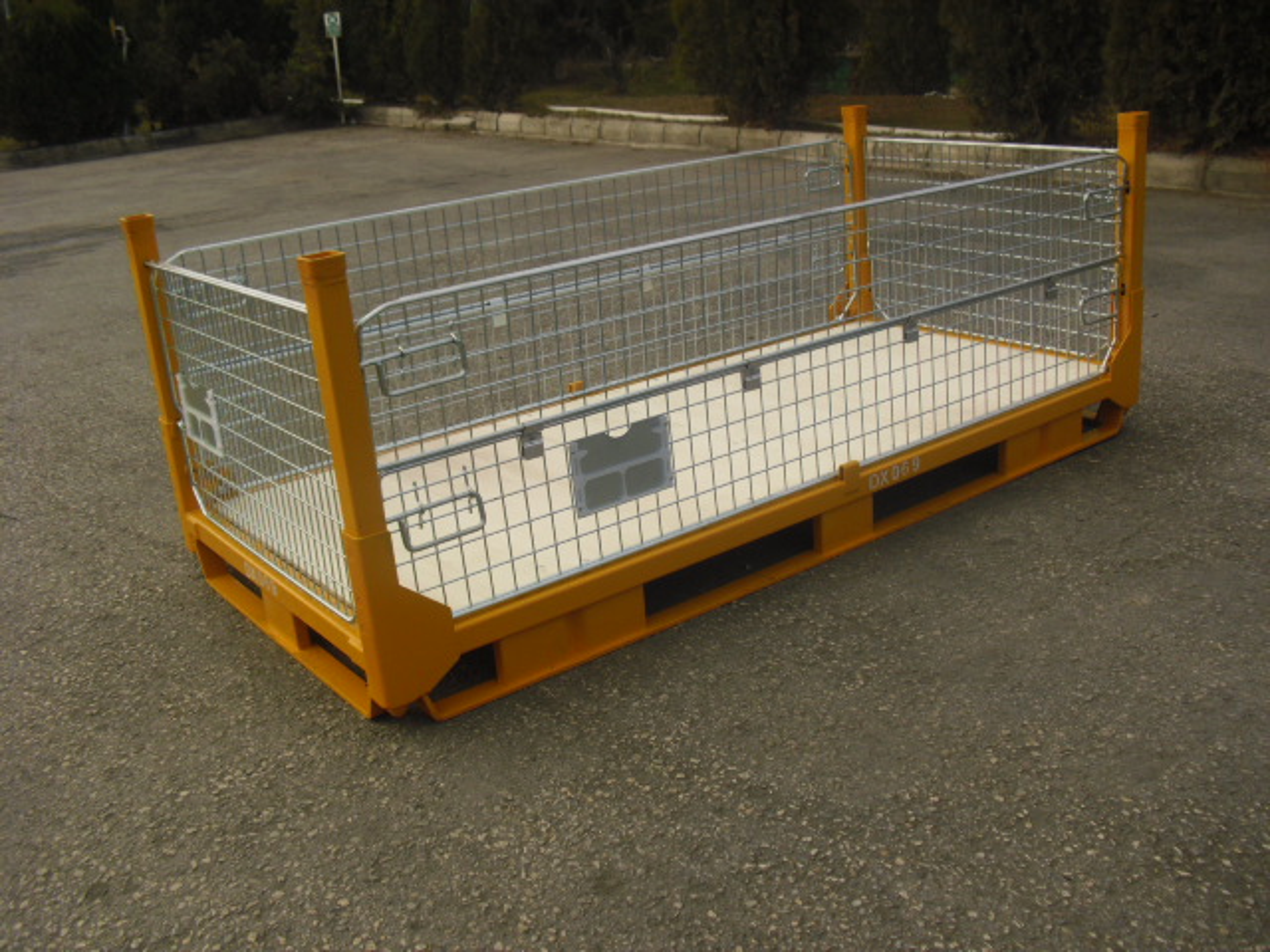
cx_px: 635
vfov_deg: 39.7
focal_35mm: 36
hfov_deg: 51.4
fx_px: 1321
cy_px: 476
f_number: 7.8
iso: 80
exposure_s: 1/200
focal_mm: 6.3
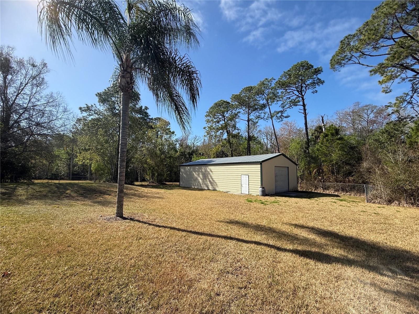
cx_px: 210
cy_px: 157
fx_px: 169
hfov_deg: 102.1
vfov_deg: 85.7
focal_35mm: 14
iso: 50
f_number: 2.2
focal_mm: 2.22
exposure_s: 1/1656
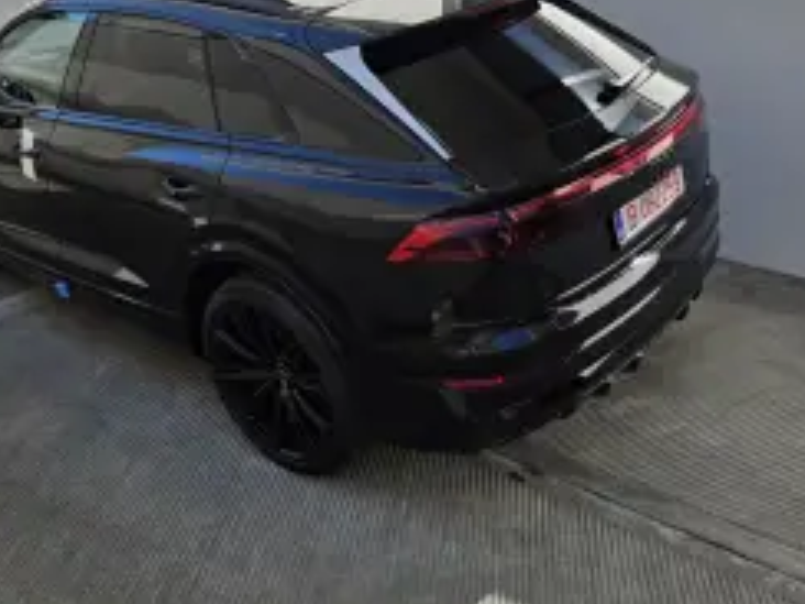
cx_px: 320
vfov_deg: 41.4
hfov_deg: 53.6
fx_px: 791
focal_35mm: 34
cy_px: 221
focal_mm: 6.25
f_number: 1.7
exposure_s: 1/5153
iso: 80
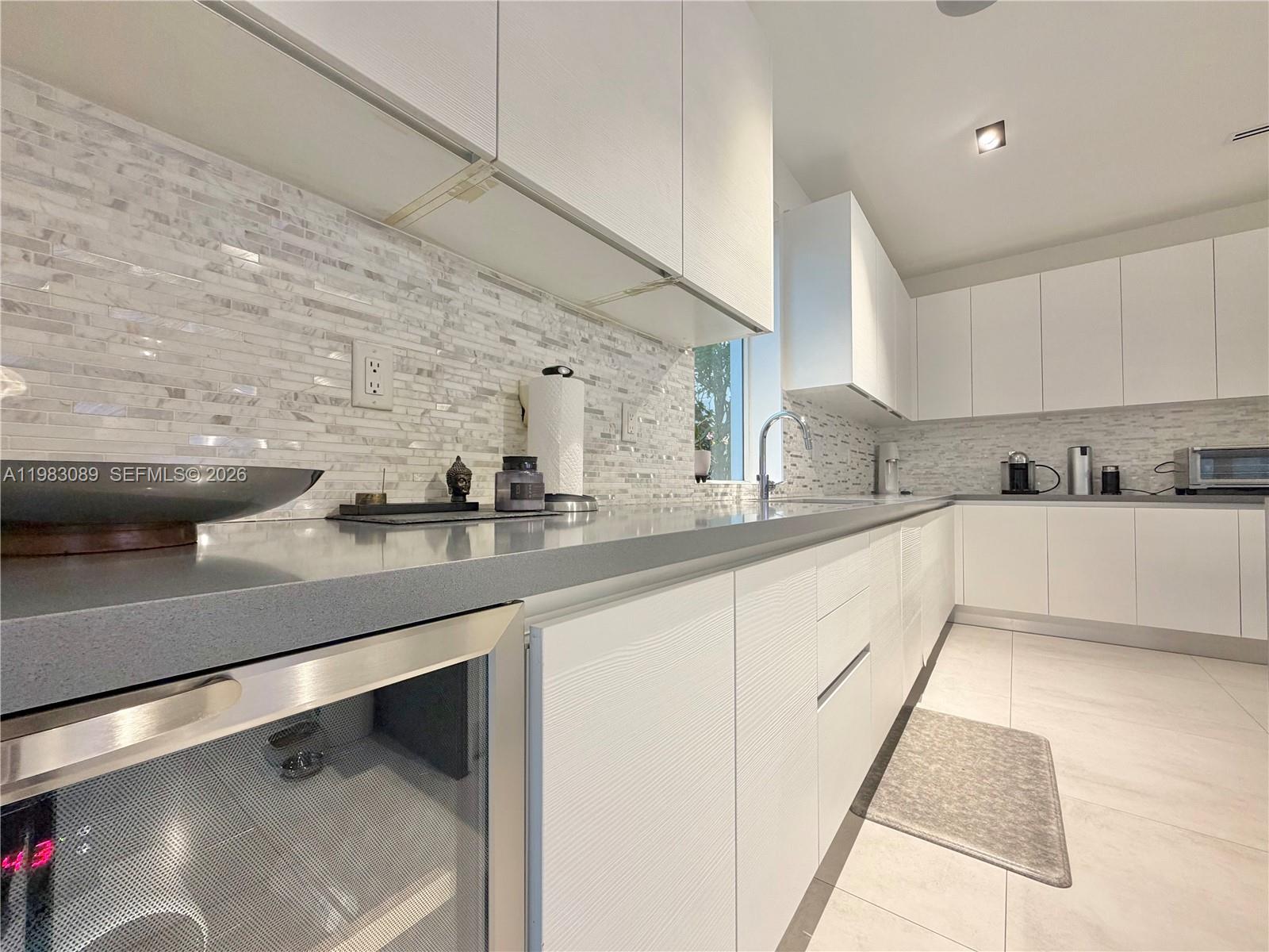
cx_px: 634
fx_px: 513
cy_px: 476
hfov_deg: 102.1
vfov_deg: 85.7
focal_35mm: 14
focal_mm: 2.22
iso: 160
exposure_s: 1/60
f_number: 2.2
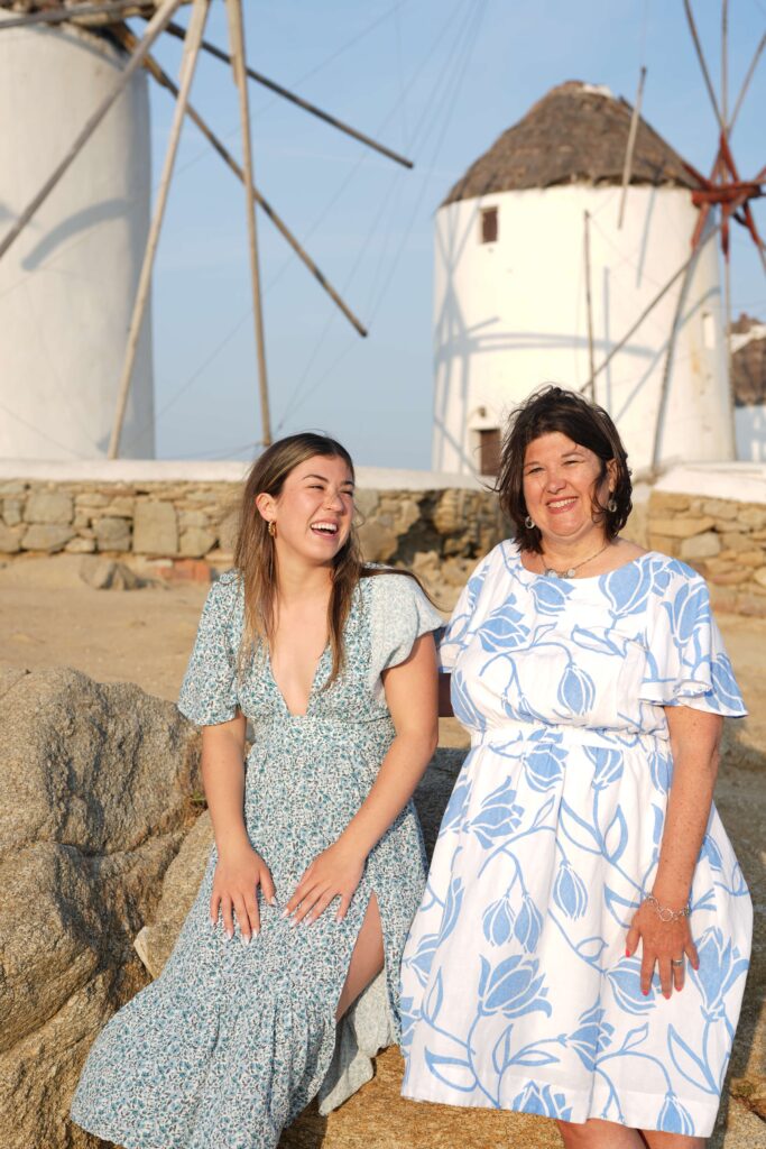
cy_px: 574
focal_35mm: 50
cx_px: 383
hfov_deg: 27.0
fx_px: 1595
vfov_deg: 39.6
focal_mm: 50
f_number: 4.5
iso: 80
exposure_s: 1/400
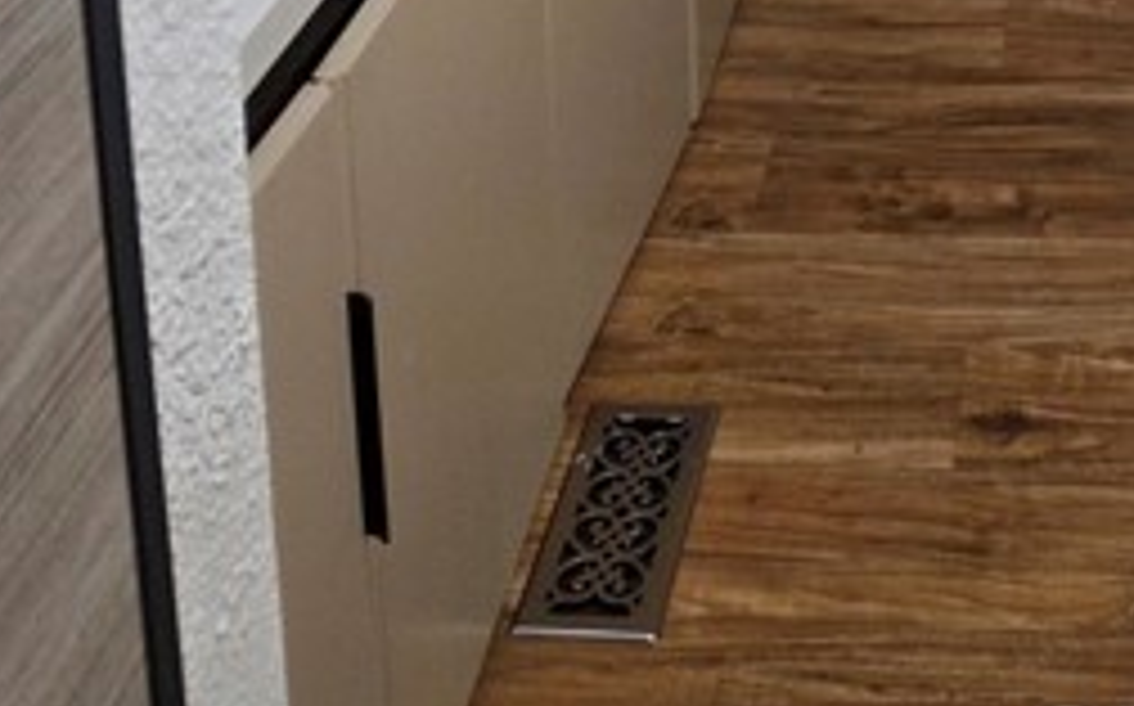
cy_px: -625
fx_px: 1914
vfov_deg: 16.7
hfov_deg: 31.5
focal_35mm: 62
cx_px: 1008
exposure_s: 1/120
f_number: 1.8
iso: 320
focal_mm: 5.4
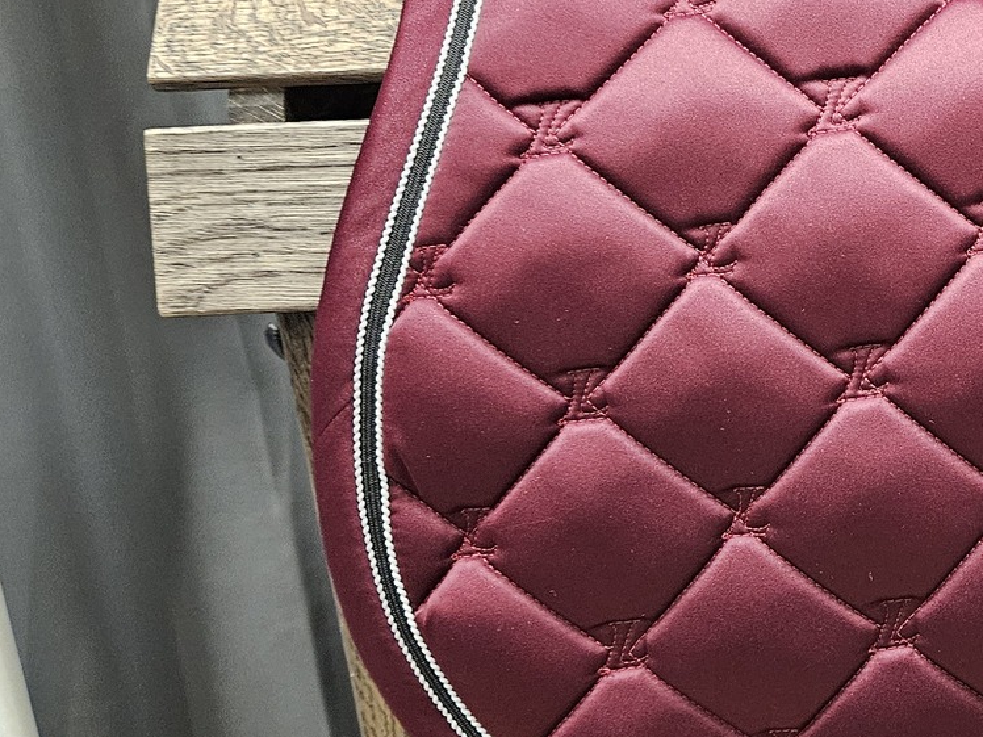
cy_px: 314
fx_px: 1789
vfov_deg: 23.3
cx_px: 1132
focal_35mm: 63
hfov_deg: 27.6
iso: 800
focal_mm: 5.4
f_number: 1.8
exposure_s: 1/100
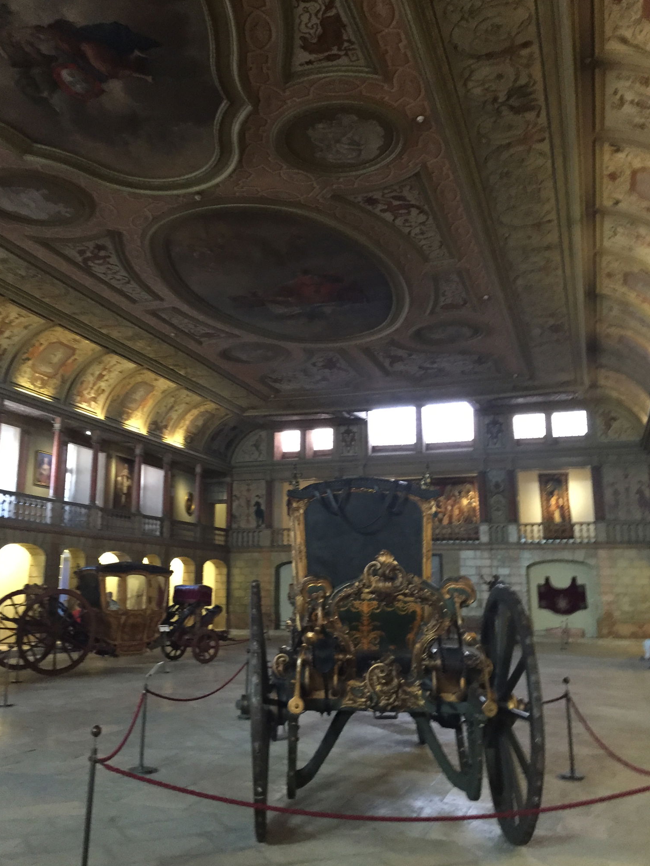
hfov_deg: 45.4
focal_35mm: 31
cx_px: 304
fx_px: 776
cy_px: 416
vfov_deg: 58.3
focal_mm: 4.15
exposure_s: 1/17
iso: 250
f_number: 2.2
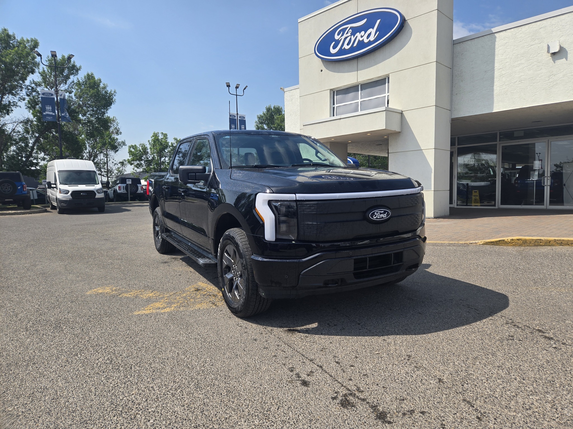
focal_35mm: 23
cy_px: 214
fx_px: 381
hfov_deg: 73.9
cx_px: 286
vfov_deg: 58.9
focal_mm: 5.4
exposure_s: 1/2094
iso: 25
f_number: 1.8
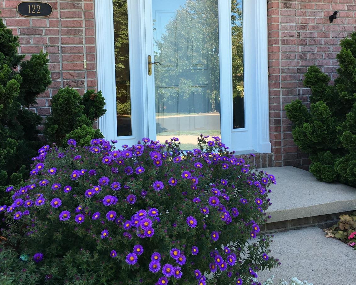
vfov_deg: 38.7
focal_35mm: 38
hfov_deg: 47.9
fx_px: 400
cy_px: 94
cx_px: 177
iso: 25
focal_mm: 4.15
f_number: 2.2
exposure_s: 1/148
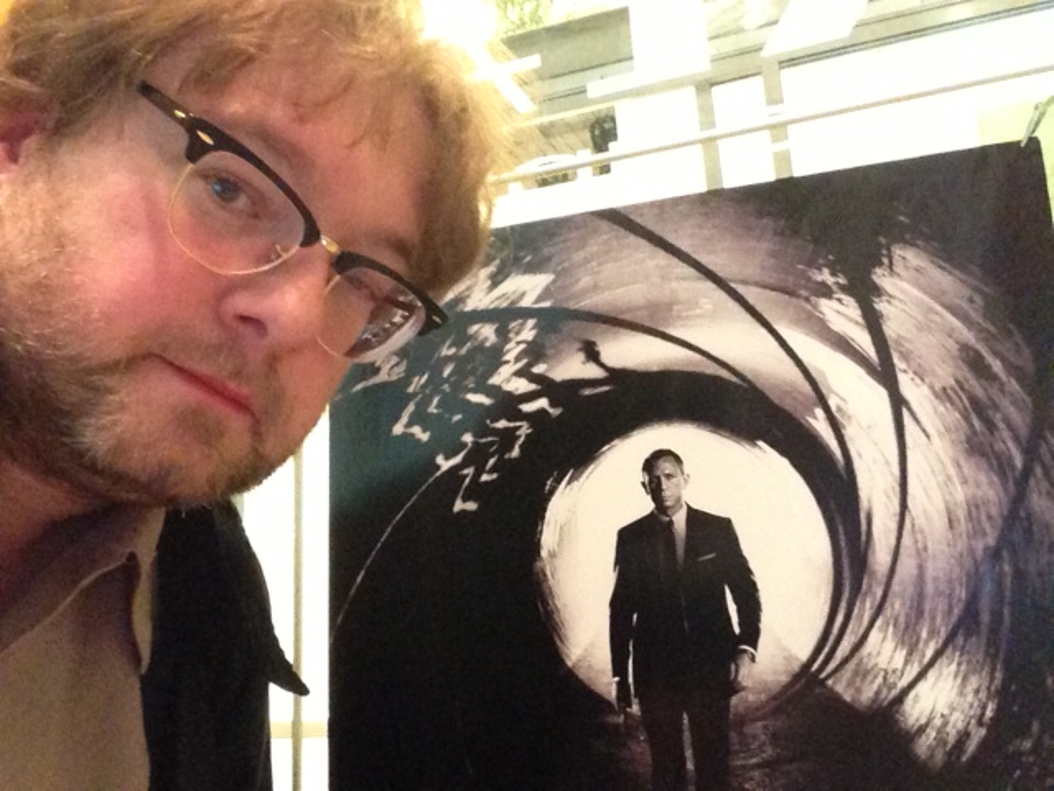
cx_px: 527
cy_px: 396
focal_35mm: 35
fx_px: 1066
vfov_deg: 40.7
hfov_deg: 52.6
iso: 640
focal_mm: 2.18
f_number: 2.4
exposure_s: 1/15
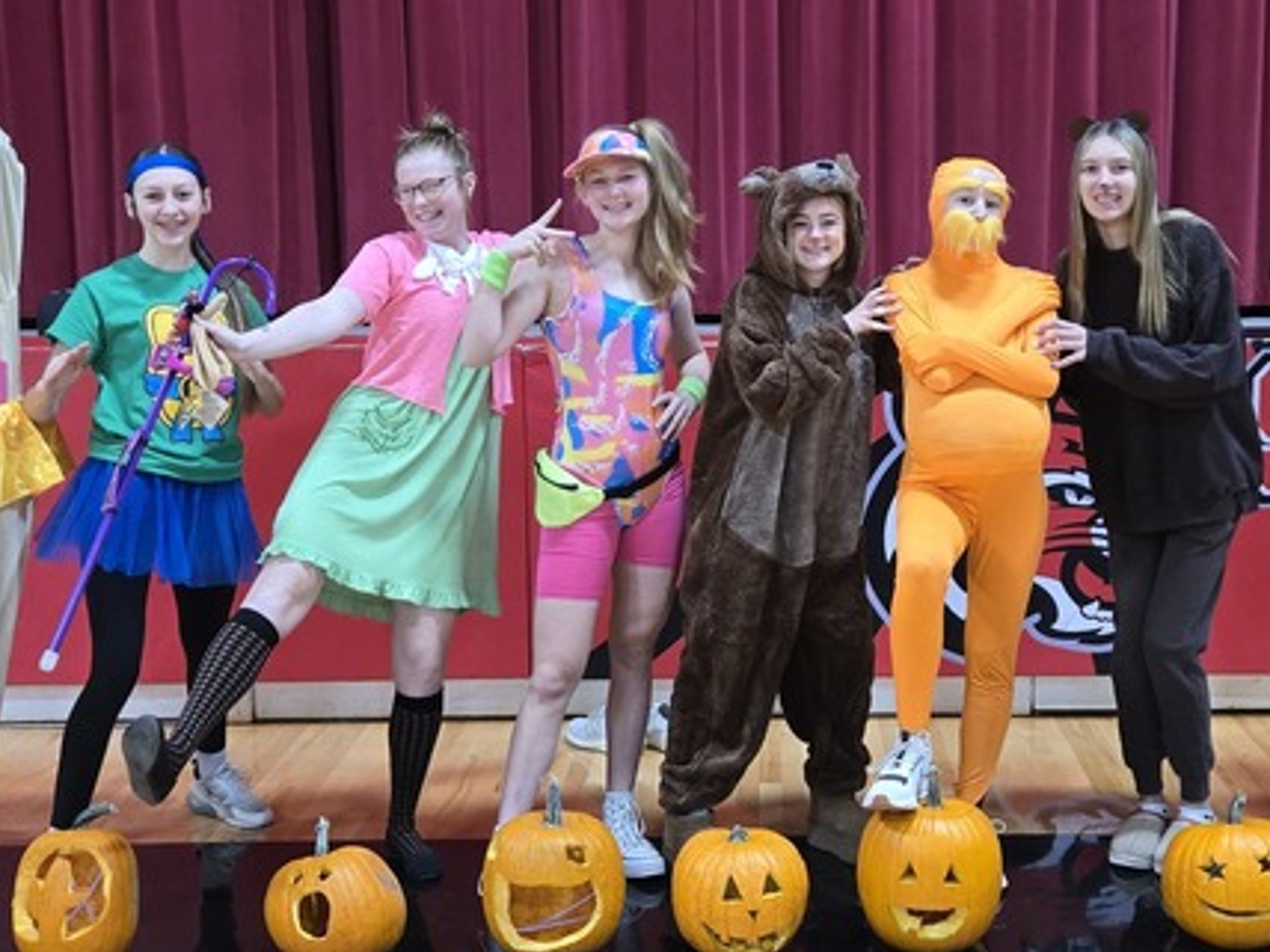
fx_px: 2018
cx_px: 777
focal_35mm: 55
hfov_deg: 34.8
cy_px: 480
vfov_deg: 26.6
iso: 640
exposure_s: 1/120
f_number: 1.8
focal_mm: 5.4
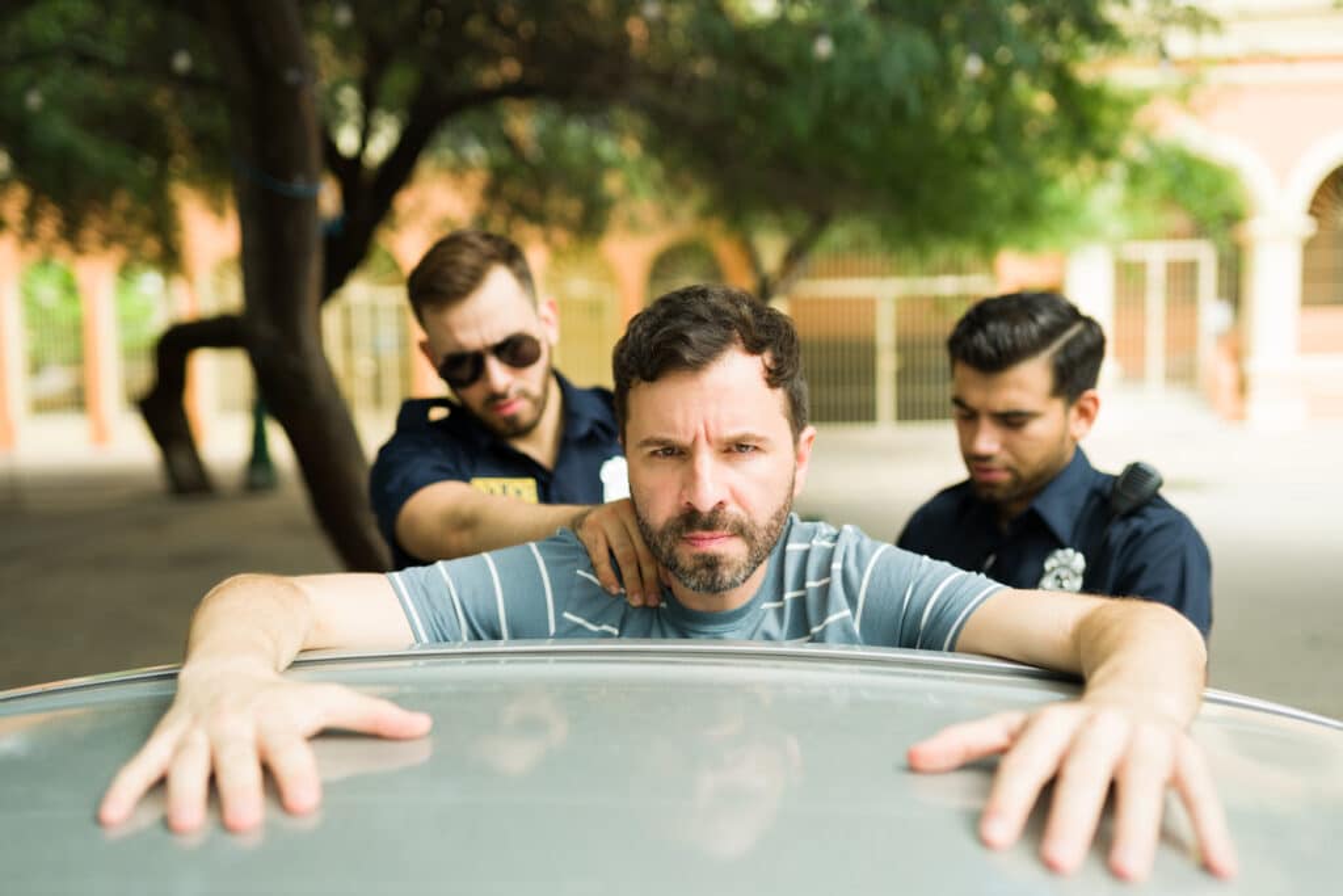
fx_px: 1306
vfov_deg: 37.9
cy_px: 448
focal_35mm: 35
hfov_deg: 54.4
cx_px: 672
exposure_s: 1/640
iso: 100
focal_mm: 35
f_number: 1.8
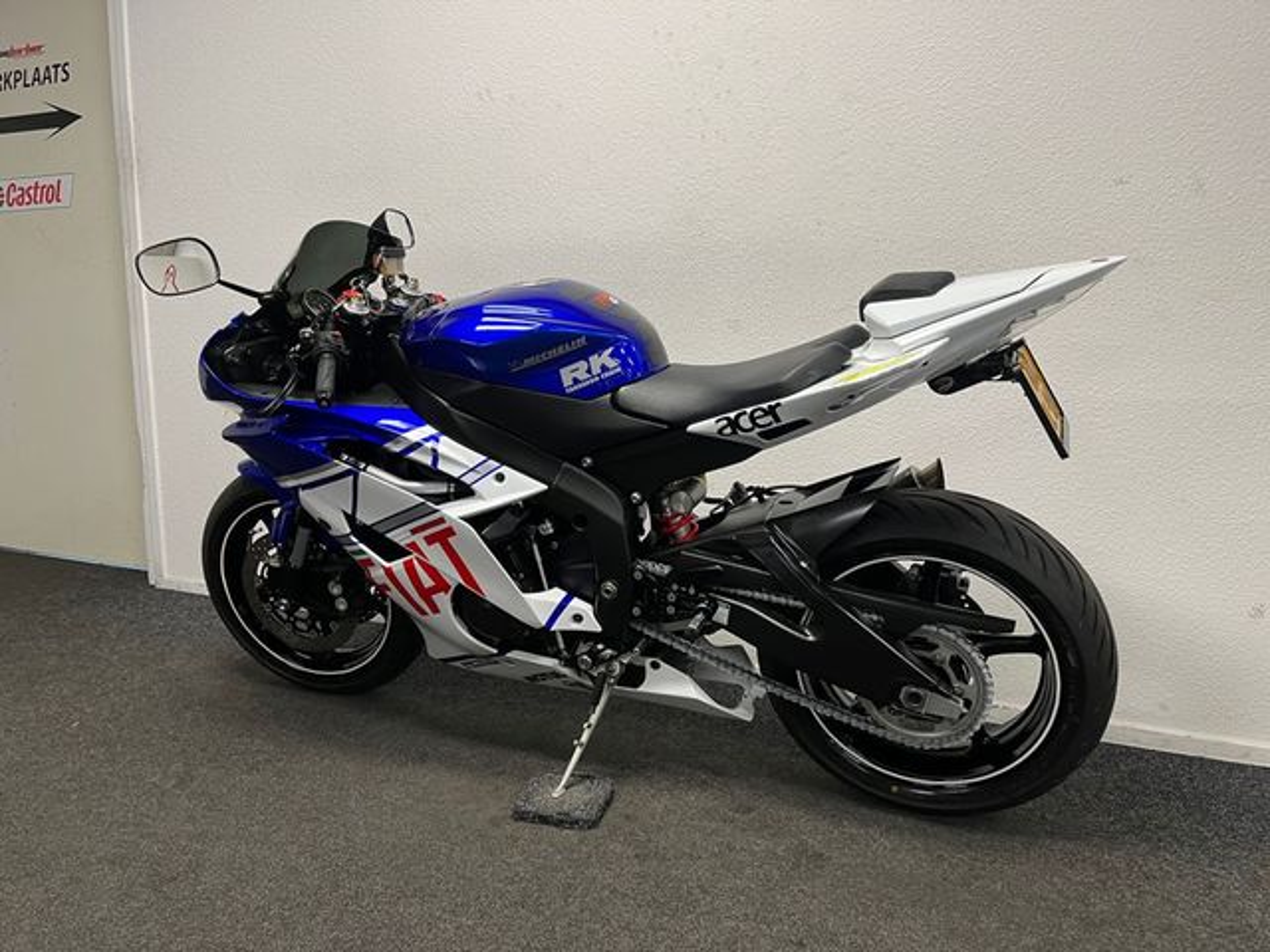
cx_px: 635
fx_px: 954
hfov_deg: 67.3
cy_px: 476
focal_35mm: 26
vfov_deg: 53.1
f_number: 1.6
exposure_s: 1/50
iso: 80
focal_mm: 5.1
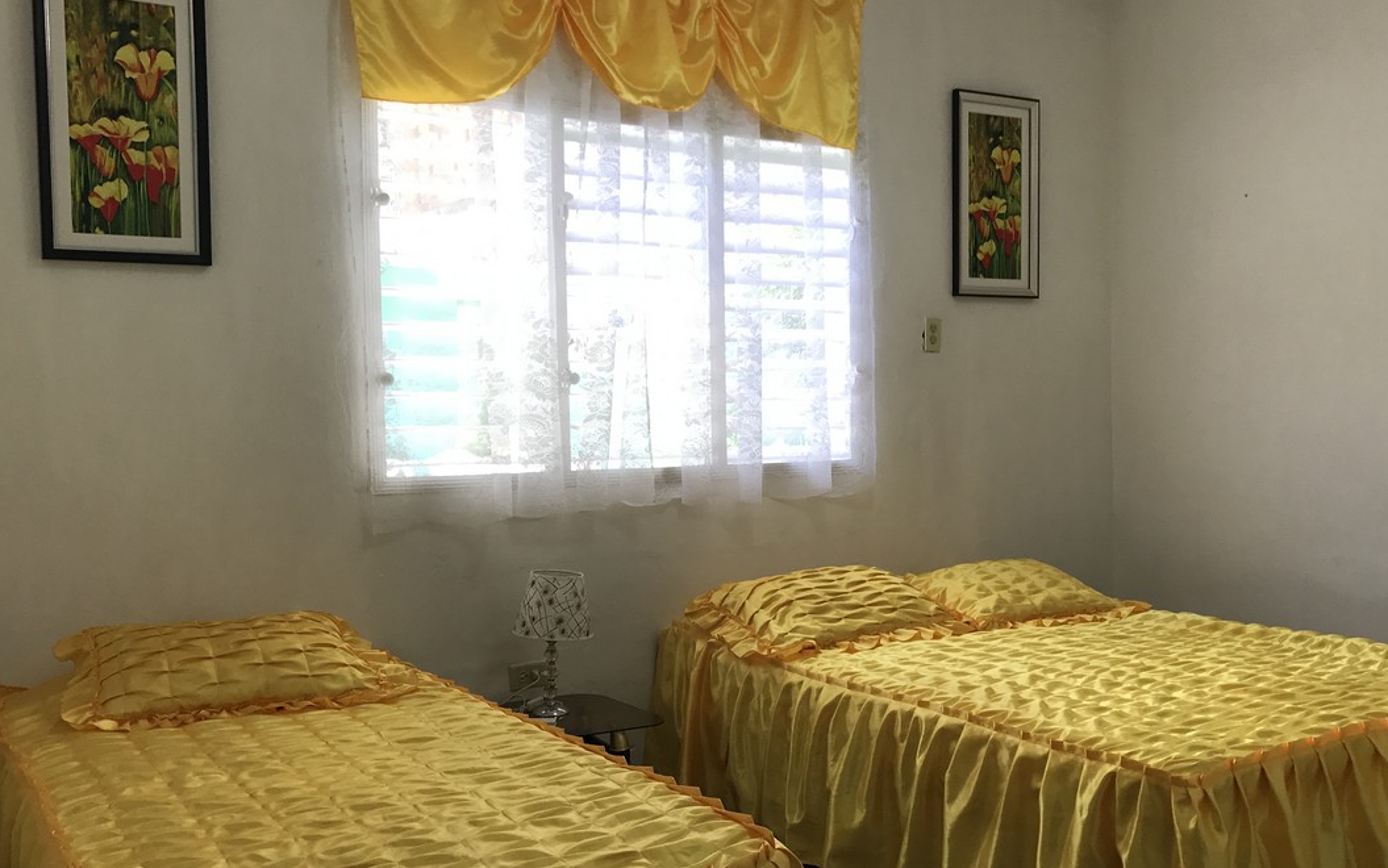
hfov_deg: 54.0
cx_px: 708
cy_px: 481
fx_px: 1362
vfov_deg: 35.3
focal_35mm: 36
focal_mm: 3.99
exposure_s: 1/120
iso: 25
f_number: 1.8
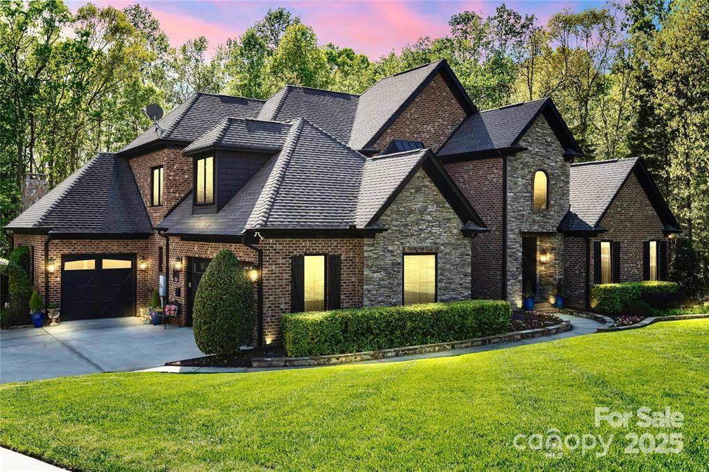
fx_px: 669
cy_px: 236
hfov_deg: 55.8
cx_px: 354
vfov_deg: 38.9
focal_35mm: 34
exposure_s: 1/60
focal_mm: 34
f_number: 8
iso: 320
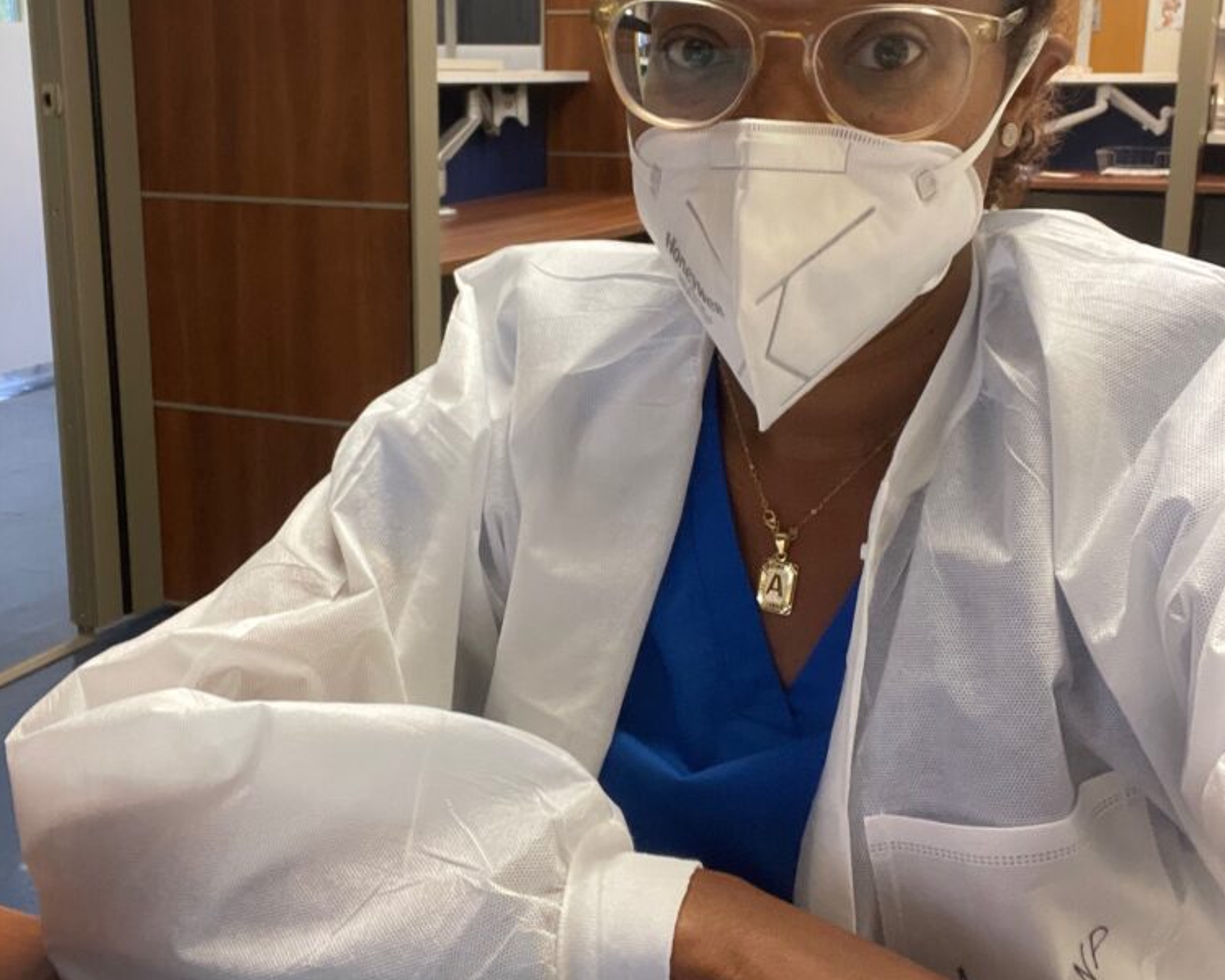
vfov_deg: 37.1
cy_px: 366
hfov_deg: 45.8
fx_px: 1450
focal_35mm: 40
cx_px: 622
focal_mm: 2.71
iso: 320
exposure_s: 1/60
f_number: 2.2
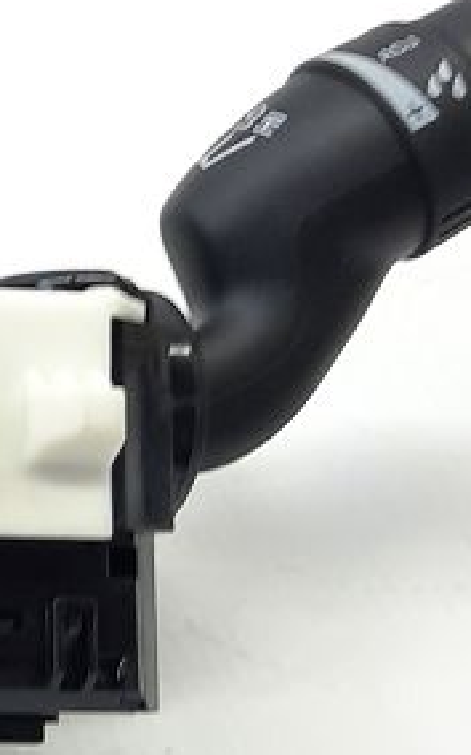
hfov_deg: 10.1
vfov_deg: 18.6
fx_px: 2305
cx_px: -668
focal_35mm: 112
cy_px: 391
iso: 100
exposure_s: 1/50
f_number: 2
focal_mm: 4.6
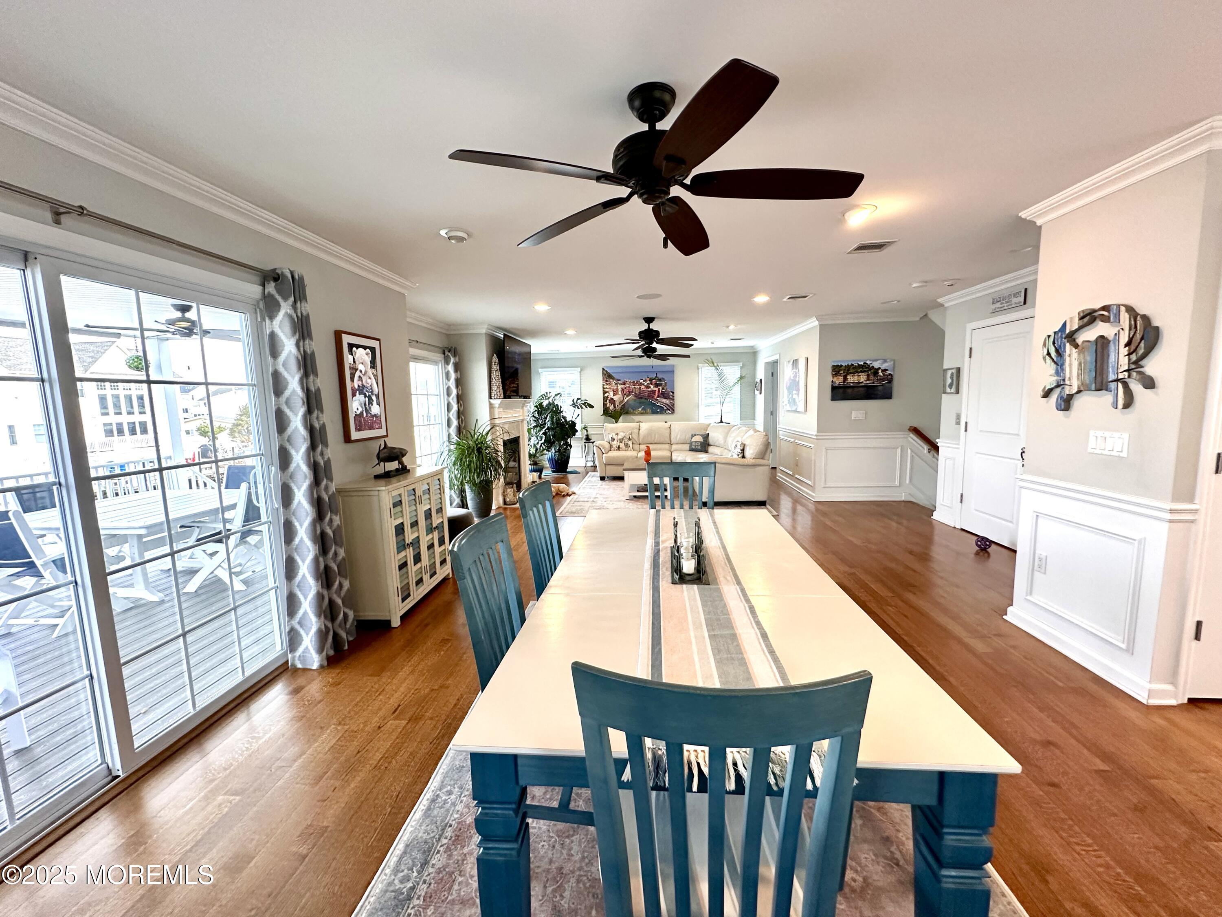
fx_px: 494
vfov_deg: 85.7
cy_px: 458
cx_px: 611
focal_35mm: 14
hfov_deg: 102.1
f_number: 2.2
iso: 200
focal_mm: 2.22
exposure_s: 1/120
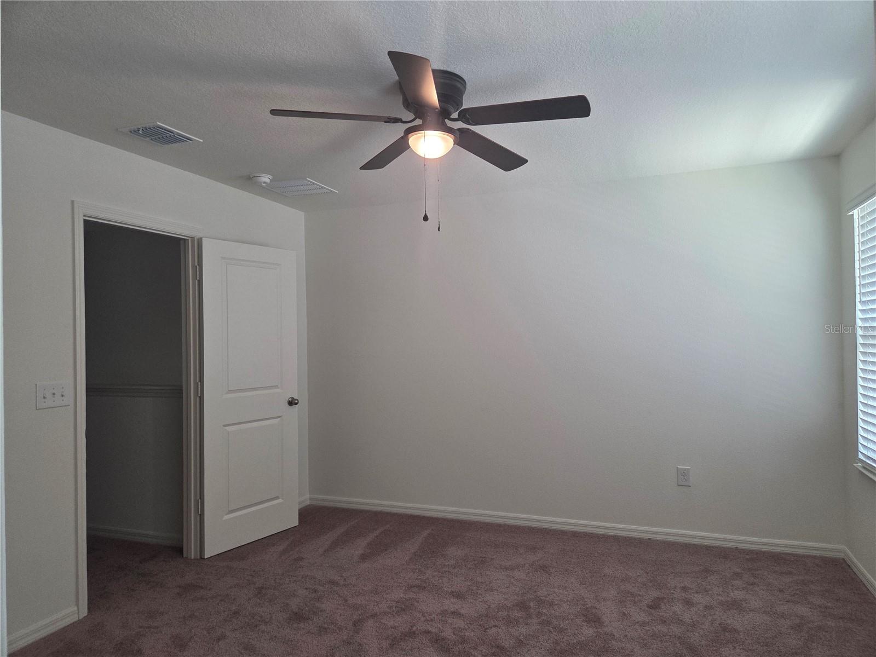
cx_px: 438
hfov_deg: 73.9
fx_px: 582
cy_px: 328
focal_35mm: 23
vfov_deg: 58.9
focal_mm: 5.4
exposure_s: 1/120
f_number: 1.8
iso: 250
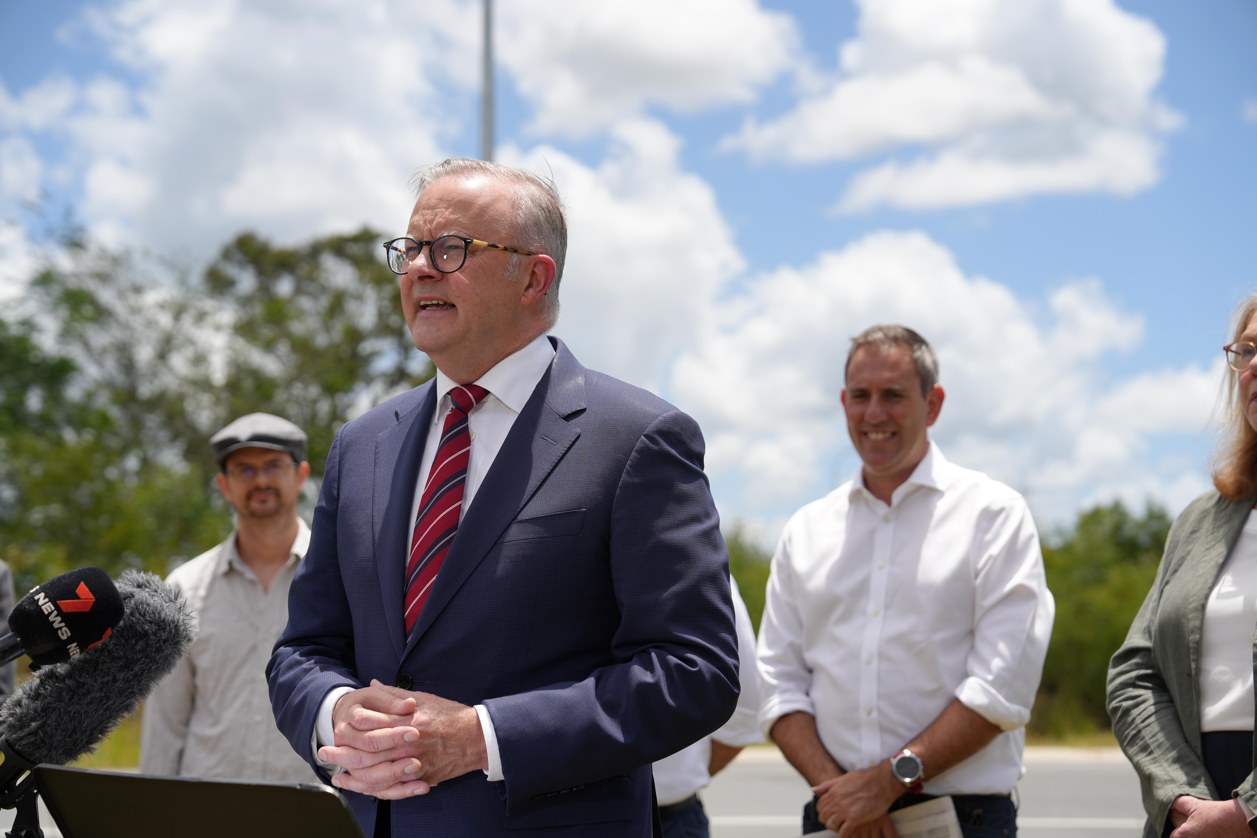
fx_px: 2444
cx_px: 628
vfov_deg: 19.5
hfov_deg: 28.8
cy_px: 419
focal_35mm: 70
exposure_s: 1/1000
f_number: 4.5
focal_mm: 70
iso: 100
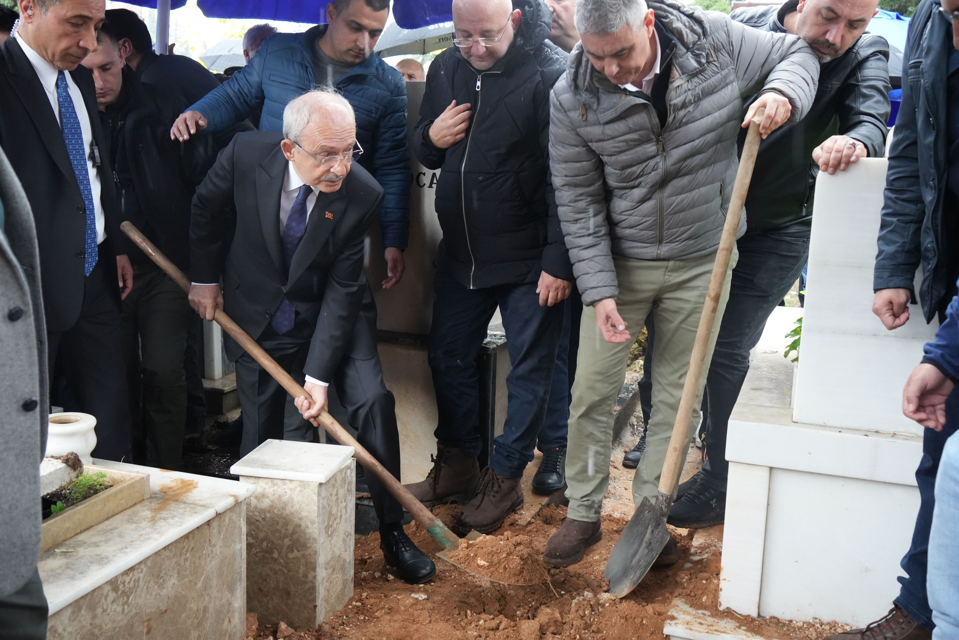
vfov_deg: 36.9
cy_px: 320
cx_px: 480
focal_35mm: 36
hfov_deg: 53.1
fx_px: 959
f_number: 5.6
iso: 5000
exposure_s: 1/160
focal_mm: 36
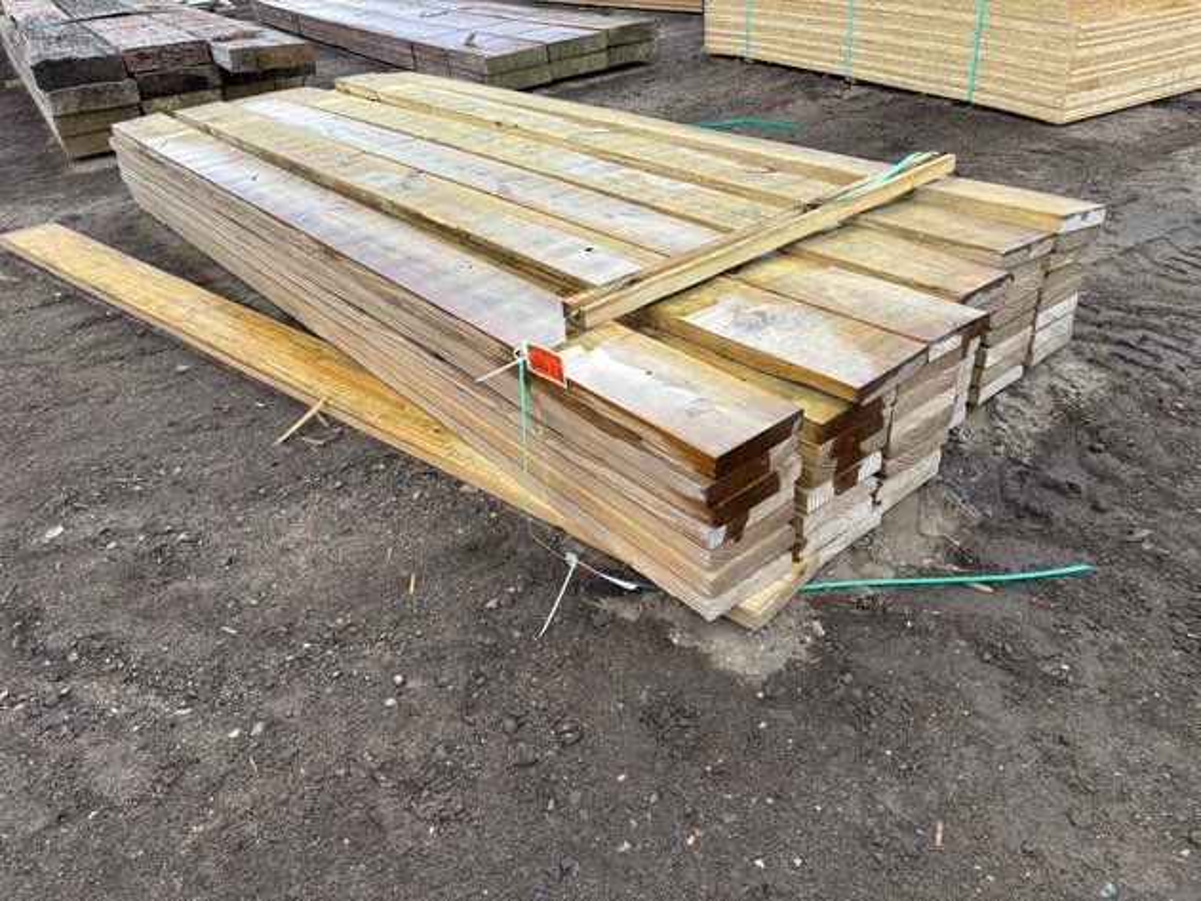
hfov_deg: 67.3
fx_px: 902
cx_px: 600
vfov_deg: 53.0
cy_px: 450
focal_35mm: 26
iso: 50
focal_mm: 5.96
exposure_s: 1/394
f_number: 1.6
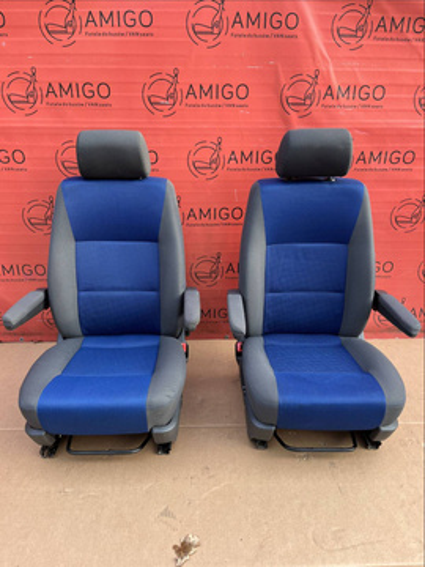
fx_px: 426
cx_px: 212
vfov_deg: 67.3
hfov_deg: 53.1
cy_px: 284
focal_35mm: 26
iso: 50
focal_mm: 5.1
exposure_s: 1/122
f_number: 1.6
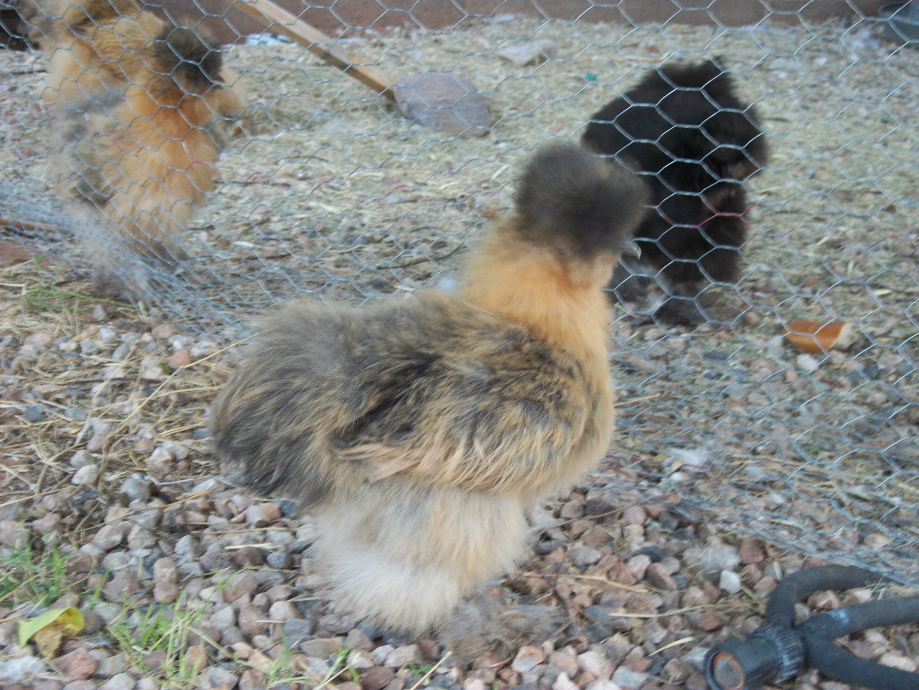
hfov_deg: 31.2
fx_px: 1646
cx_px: 460
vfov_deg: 23.7
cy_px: 345
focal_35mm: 62
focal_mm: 11
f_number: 4.1
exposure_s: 1/15
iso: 160
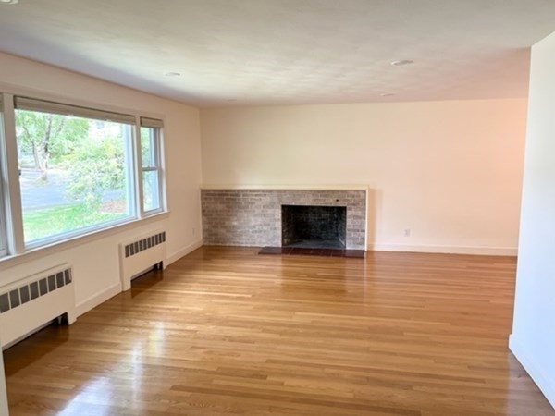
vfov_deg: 53.1
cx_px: 278
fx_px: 417
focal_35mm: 26
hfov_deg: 67.3
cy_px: 208
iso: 125
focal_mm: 5.1
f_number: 1.6
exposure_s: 1/120
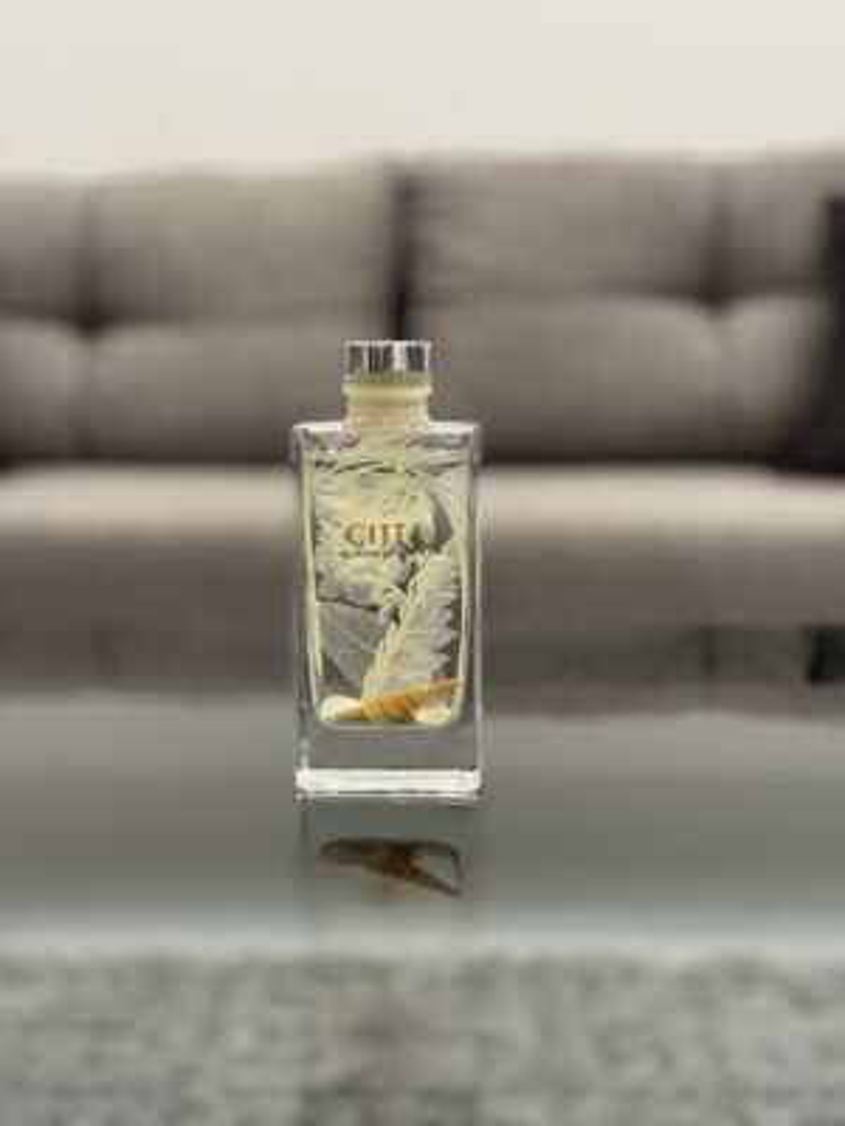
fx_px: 1562
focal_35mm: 48
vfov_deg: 39.7
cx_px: 422
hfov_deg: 30.3
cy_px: 563
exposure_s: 1/50
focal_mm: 6.76
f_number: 1.78
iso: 100
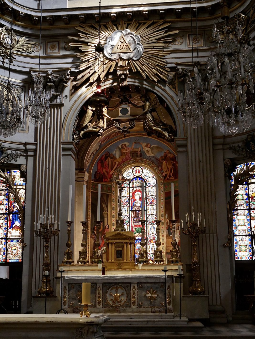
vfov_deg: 38.2
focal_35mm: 50
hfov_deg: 29.1
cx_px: 128
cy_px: 170
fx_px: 491
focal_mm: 25
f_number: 6.3
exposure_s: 1/40
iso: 1600
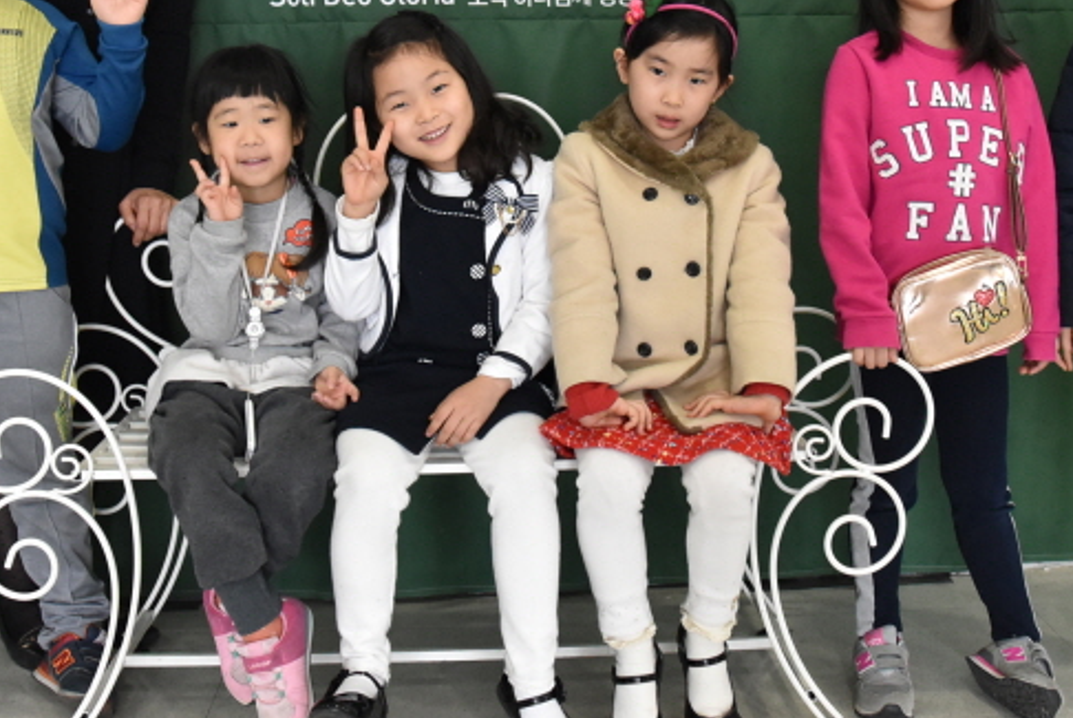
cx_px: 534
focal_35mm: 50
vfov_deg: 26.2
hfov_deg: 39.6
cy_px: 76
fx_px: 1492
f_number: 4.5
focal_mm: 18
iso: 1600
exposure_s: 1/125
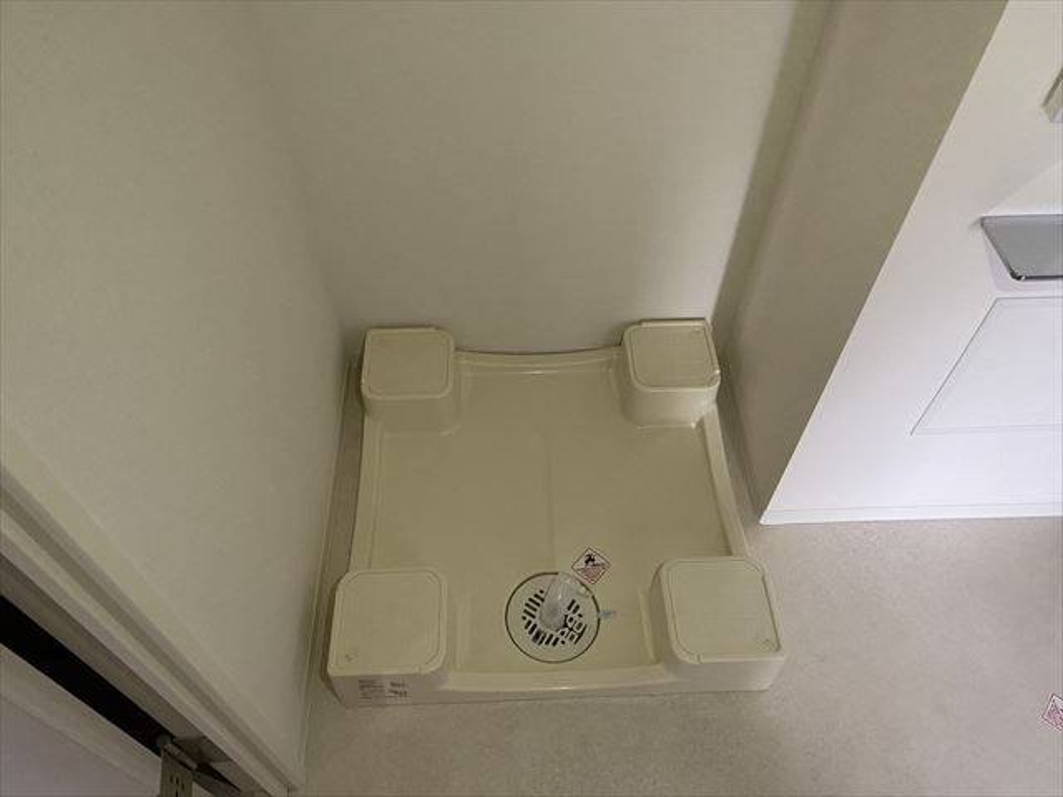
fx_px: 798
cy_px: 398
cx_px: 532
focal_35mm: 26
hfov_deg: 67.3
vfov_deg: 53.1
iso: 400
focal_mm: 4.25
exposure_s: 1/60
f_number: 1.8
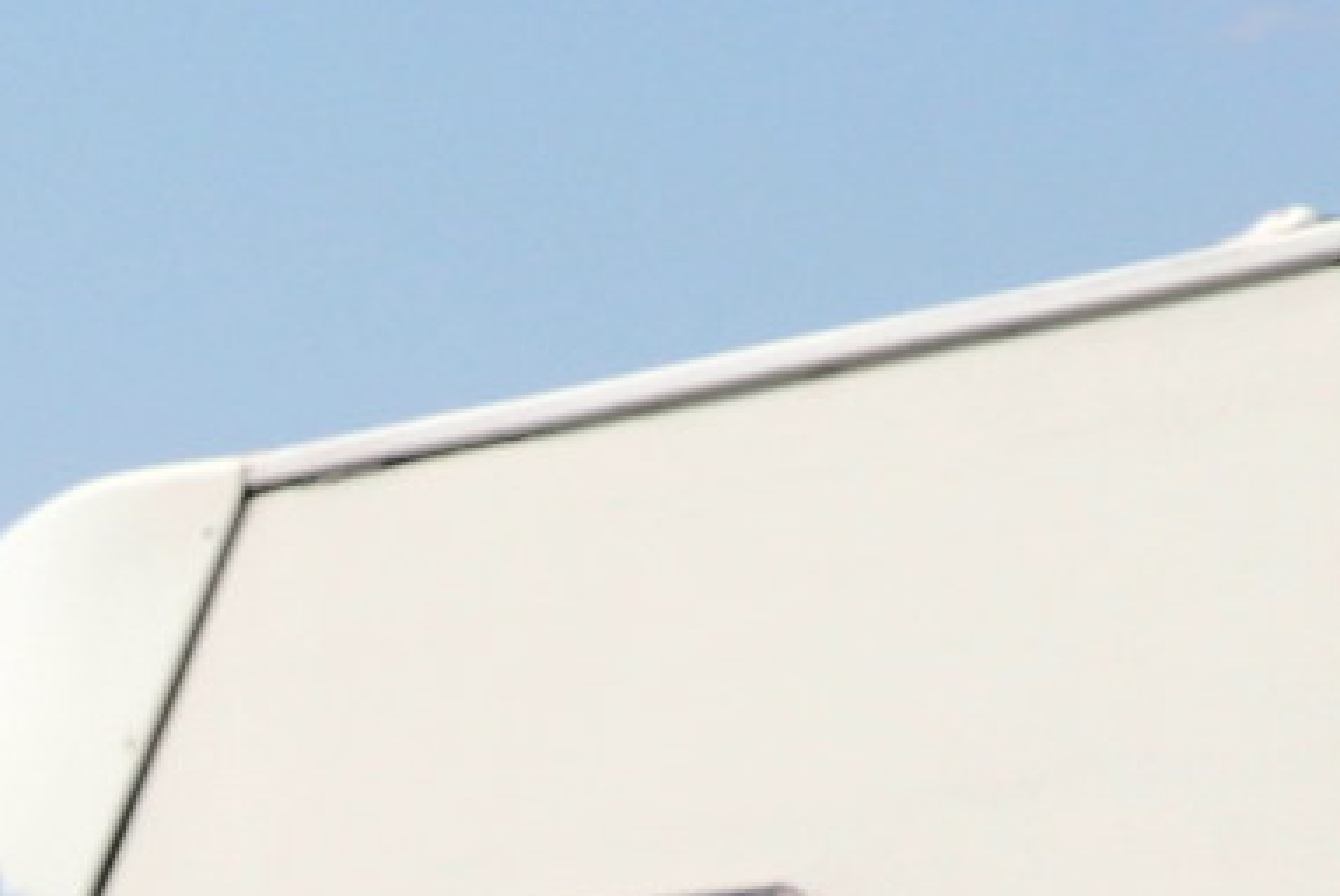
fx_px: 19263
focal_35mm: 517
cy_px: 2292
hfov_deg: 3.9
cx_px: -1914
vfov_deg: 2.6
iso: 200
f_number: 9
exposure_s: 1/320
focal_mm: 55
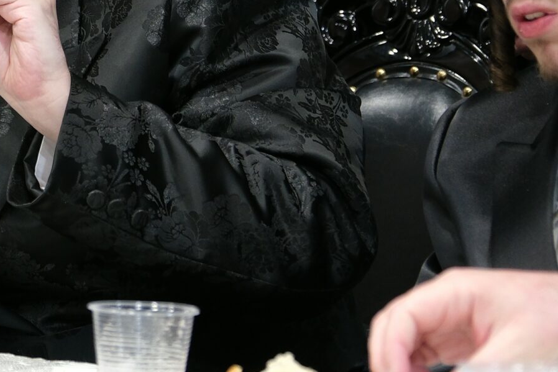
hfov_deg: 9.0
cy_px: -81
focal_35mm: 228
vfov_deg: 6.0
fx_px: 3534
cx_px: -29
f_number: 3.6
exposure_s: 1/160
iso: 1250
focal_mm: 53.3
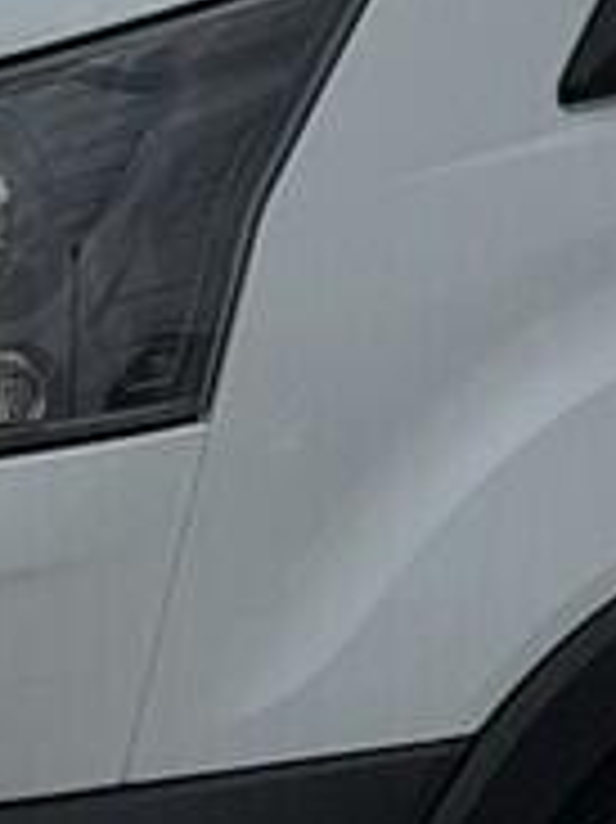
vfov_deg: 5.2
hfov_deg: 3.9
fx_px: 8979
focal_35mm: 378
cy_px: -248
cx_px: 773
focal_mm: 6.76
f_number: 1.78
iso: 80
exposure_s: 1/11364
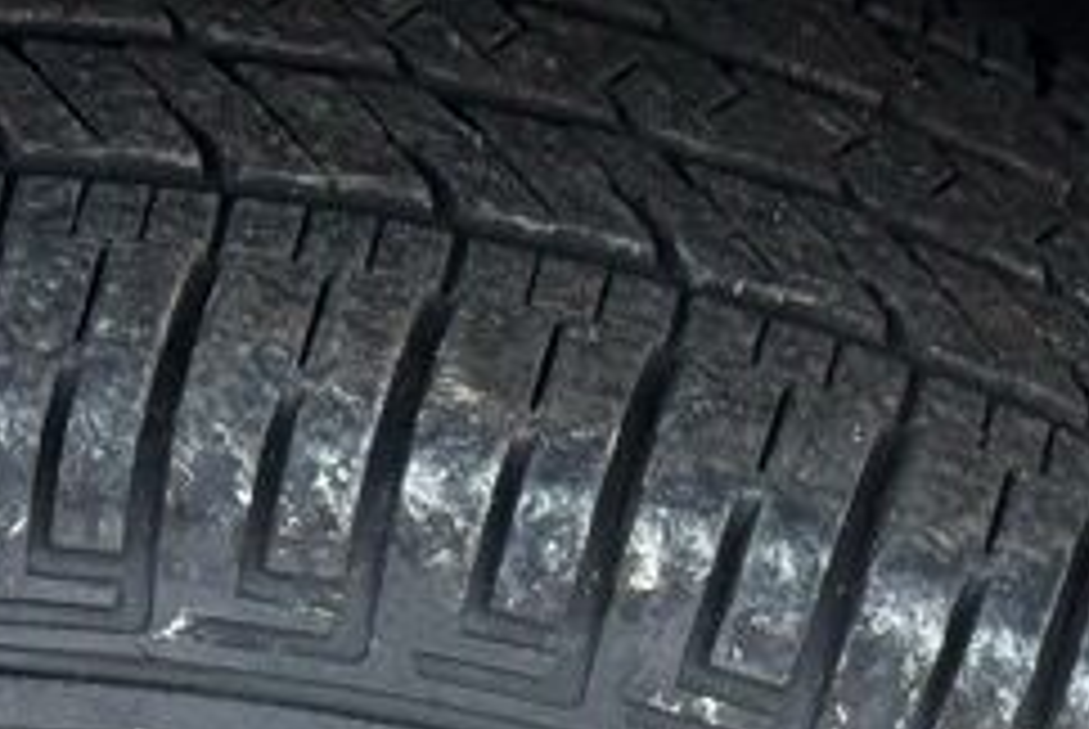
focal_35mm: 211
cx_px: -261
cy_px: 1606
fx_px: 6390
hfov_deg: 9.6
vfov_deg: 6.3
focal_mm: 6.76
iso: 125
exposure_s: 1/239
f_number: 1.78
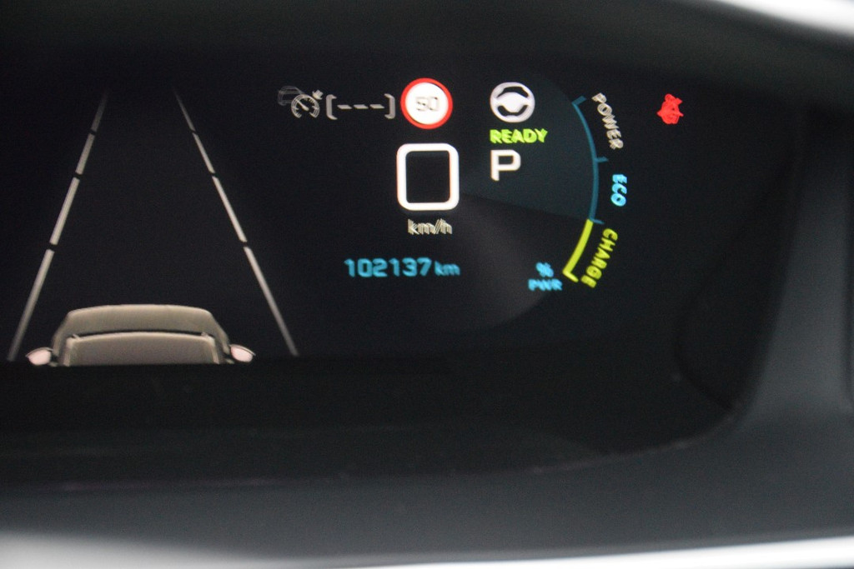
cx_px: 427
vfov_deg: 11.7
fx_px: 2776
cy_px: 284
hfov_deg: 17.5
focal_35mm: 117
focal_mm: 78
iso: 6400
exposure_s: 1/50
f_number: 5.6
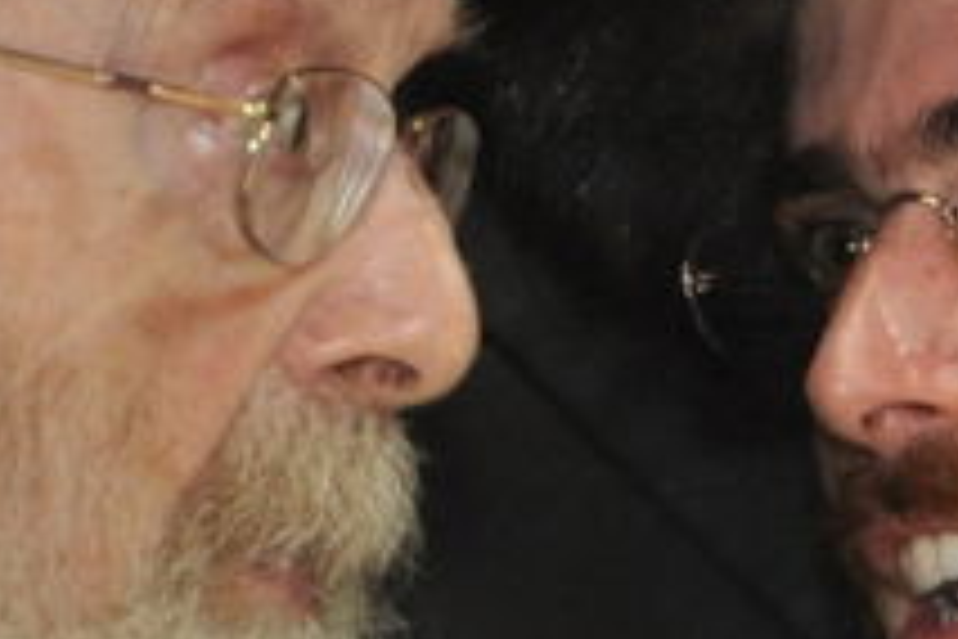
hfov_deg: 3.2
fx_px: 17322
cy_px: 227
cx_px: 684
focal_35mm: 651
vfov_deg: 2.1
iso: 800
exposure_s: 1/60
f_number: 5.6
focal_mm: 66
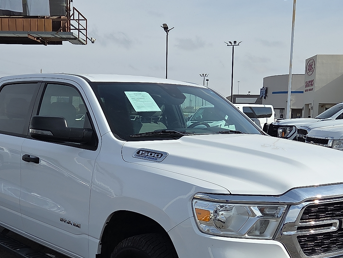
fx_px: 525
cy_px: 198
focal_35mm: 53
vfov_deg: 27.1
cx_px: 160
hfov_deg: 36.1
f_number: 1.8
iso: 78
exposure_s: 1/10000
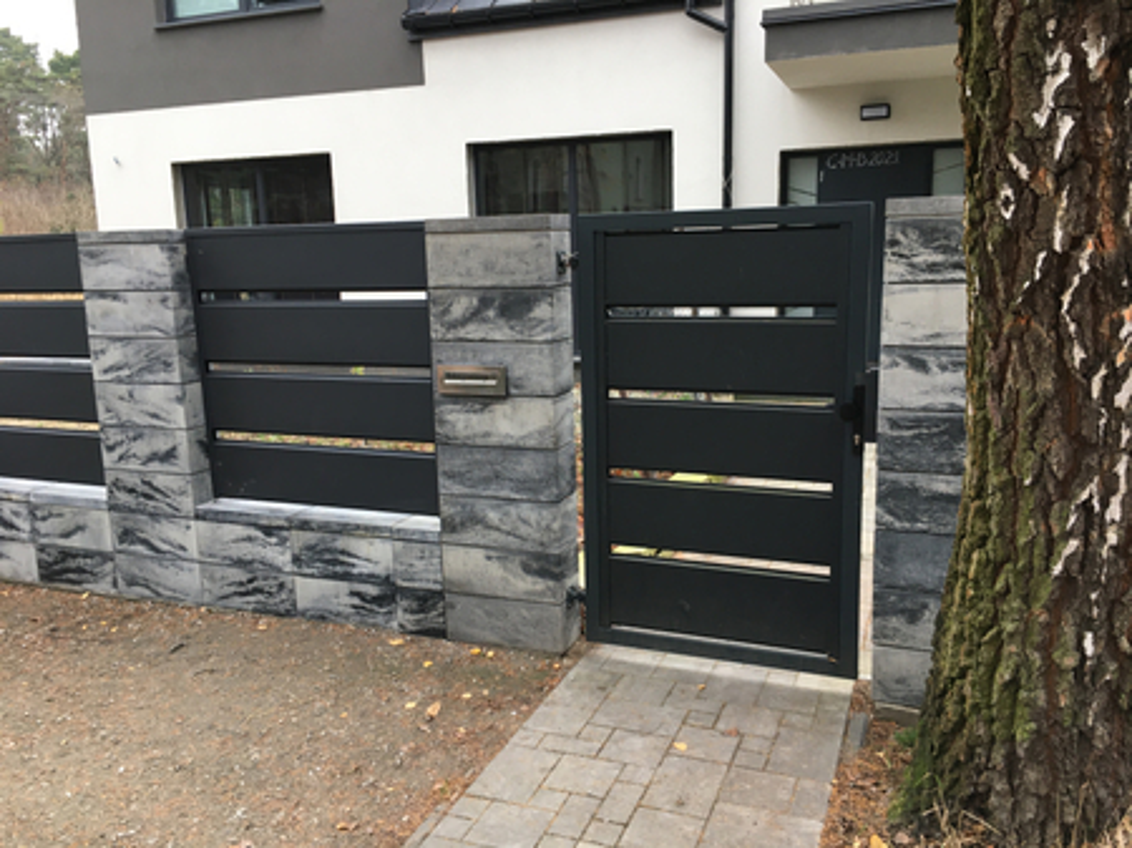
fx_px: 948
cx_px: 566
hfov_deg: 61.7
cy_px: 424
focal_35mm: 29
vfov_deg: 48.2
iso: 25
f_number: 2.2
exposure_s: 1/33
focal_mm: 4.15
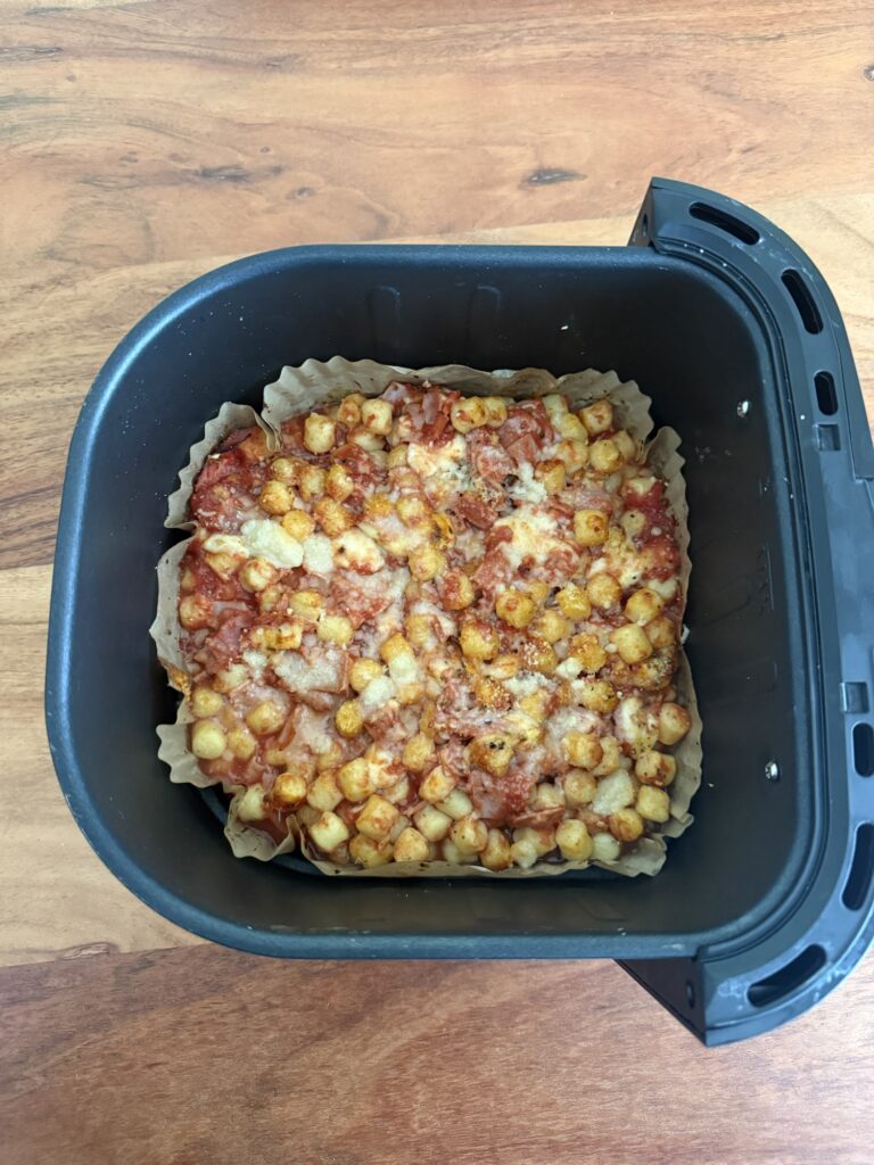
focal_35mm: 24
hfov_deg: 56.8
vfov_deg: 71.6
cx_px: 437
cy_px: 582
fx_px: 808
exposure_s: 1/40
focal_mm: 6.76
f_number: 1.78
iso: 1000
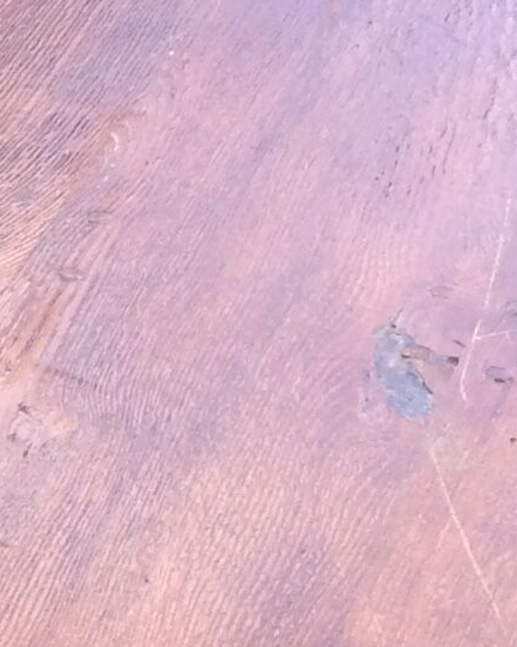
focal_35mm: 171
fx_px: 3271
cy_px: 736
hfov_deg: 8.8
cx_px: -284
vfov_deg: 11.1
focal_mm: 4.15
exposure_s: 1/554
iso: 32
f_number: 2.2
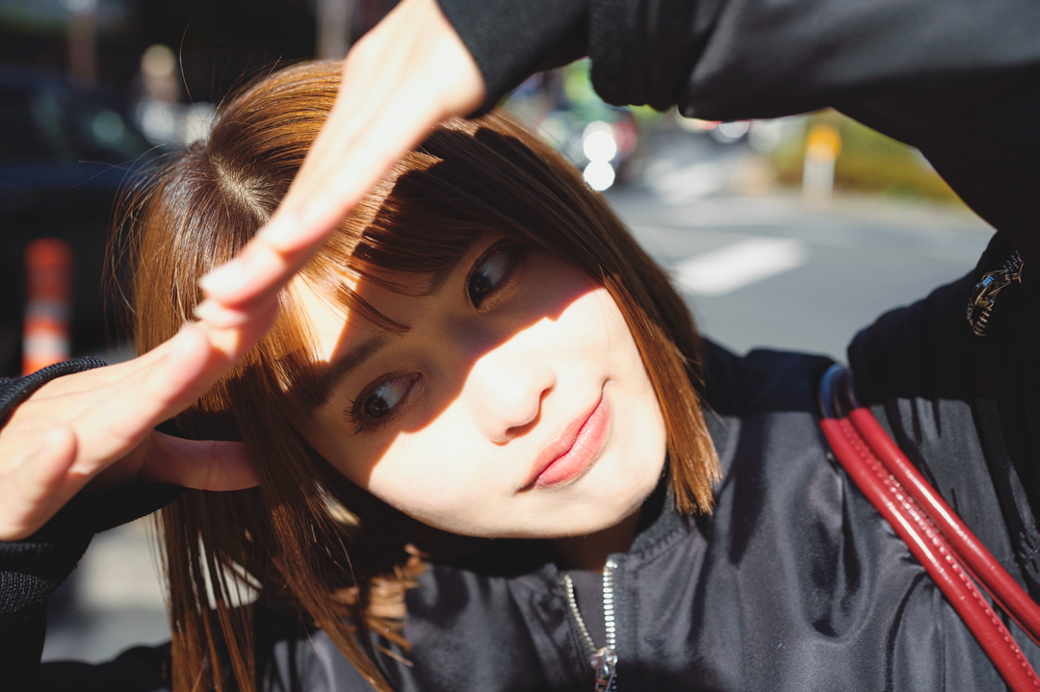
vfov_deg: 33.4
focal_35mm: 40
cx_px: 520
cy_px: 346
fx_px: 1155
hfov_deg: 48.5
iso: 100
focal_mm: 40
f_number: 3.5
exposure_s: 1/500
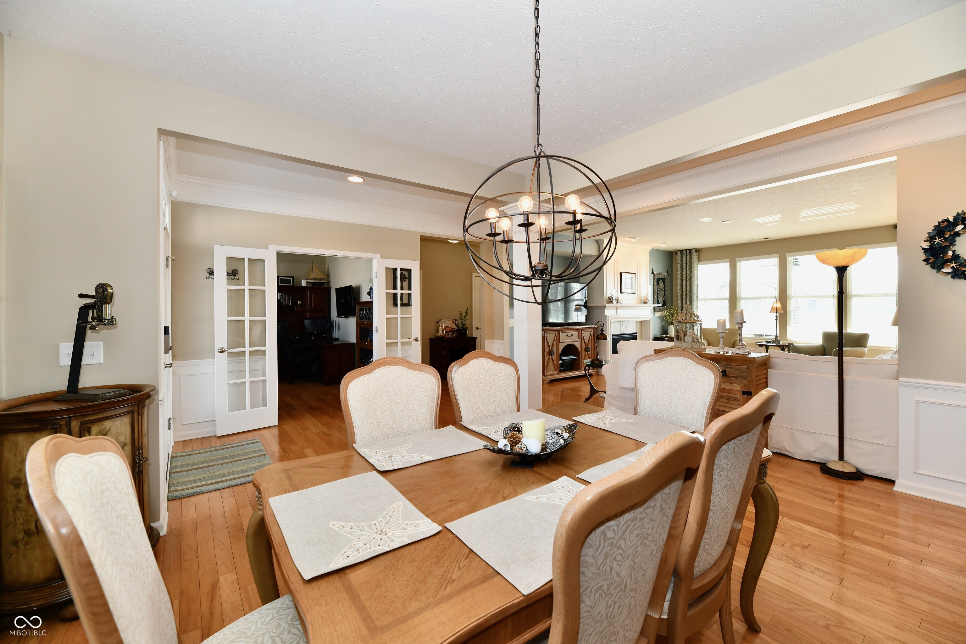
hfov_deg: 104.3
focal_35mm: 14
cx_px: 483
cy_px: 322
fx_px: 376
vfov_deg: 81.2
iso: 640
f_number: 6.3
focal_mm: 14
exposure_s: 1/80
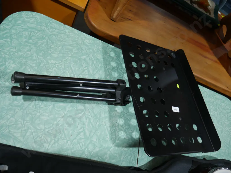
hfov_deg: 63.4
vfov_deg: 49.8
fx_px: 187
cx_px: 116
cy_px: 86
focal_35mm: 28
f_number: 3.5
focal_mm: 14
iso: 250
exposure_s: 1/60
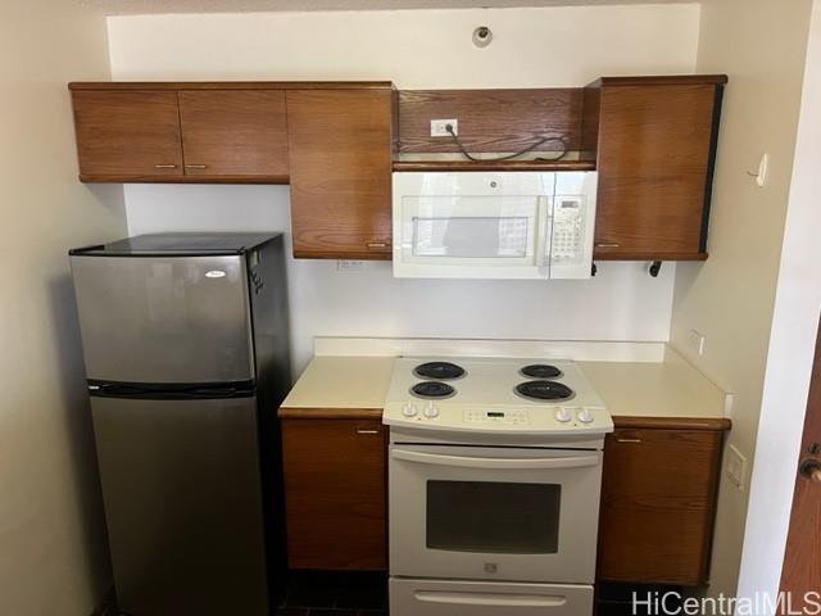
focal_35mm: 26
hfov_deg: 67.3
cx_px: 410
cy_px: 308
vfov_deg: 53.1
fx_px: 617
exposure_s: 1/60
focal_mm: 5.7
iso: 320
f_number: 1.5
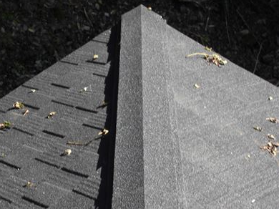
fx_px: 741
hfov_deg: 21.3
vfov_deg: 16.0
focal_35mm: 92
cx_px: 151
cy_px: 123
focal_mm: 10.1
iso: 100
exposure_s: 1/100
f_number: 5.2
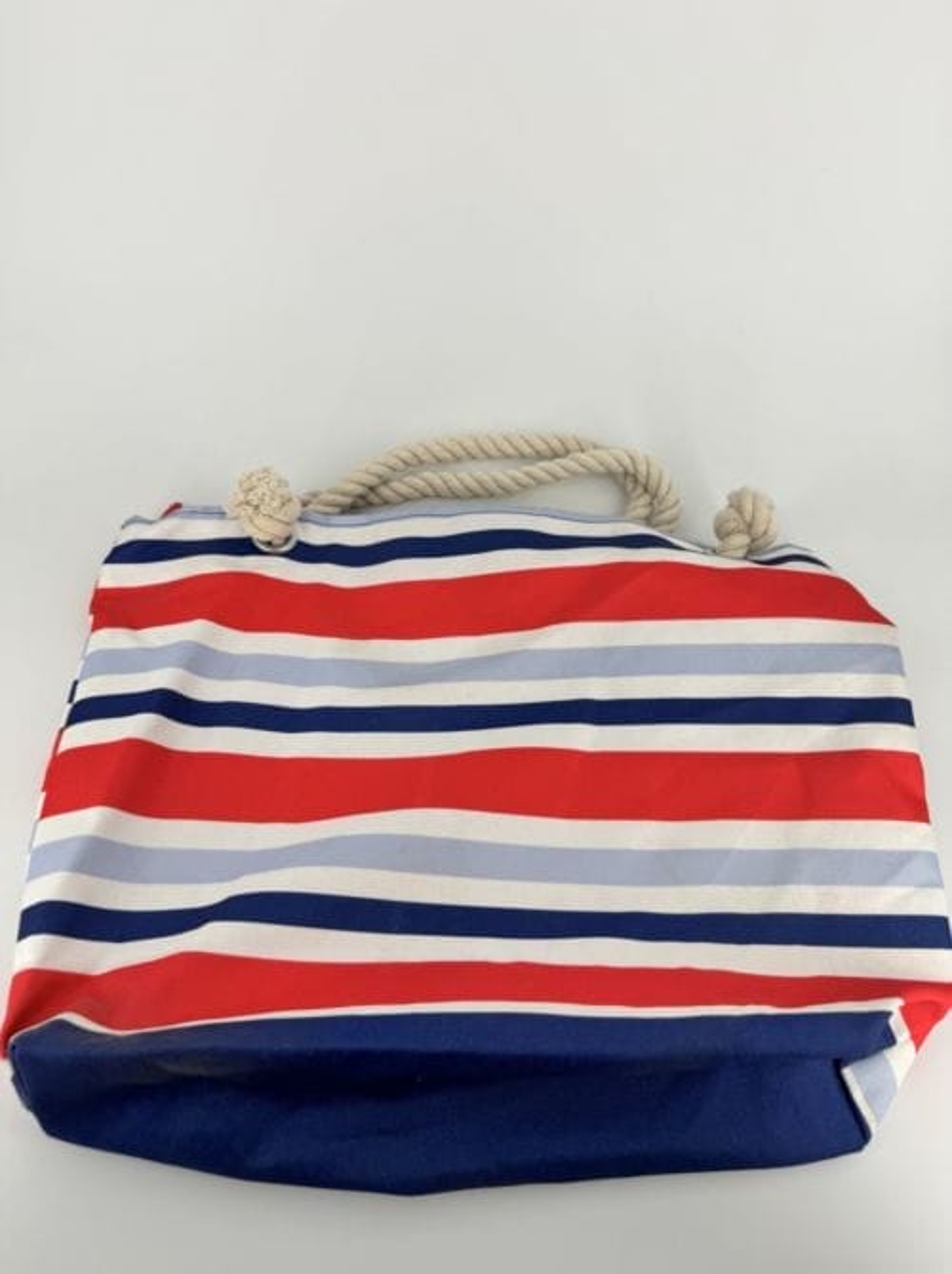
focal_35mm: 24
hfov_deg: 56.7
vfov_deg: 71.7
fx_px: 882
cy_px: 637
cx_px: 476
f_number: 1.78
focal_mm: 6.76
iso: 80
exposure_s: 1/1131
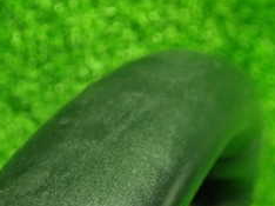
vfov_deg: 18.4
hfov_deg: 25.3
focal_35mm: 77
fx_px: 611
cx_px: 108
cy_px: 225
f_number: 2.3
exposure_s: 1/30
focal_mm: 5.4
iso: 500
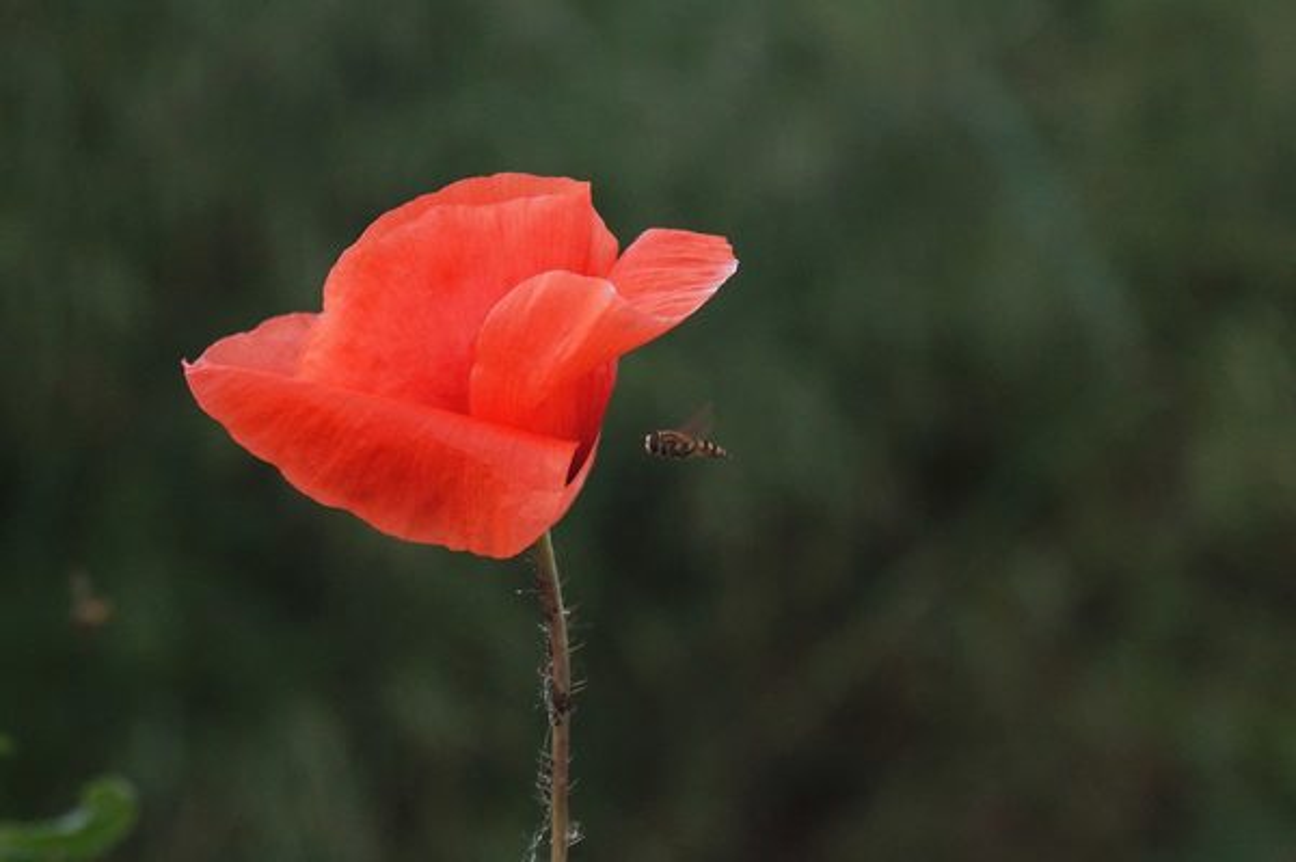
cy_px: 431
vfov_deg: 10.1
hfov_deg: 15.2
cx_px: 648
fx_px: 4856
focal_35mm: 135
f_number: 8
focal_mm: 90
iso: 3200
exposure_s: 1/640
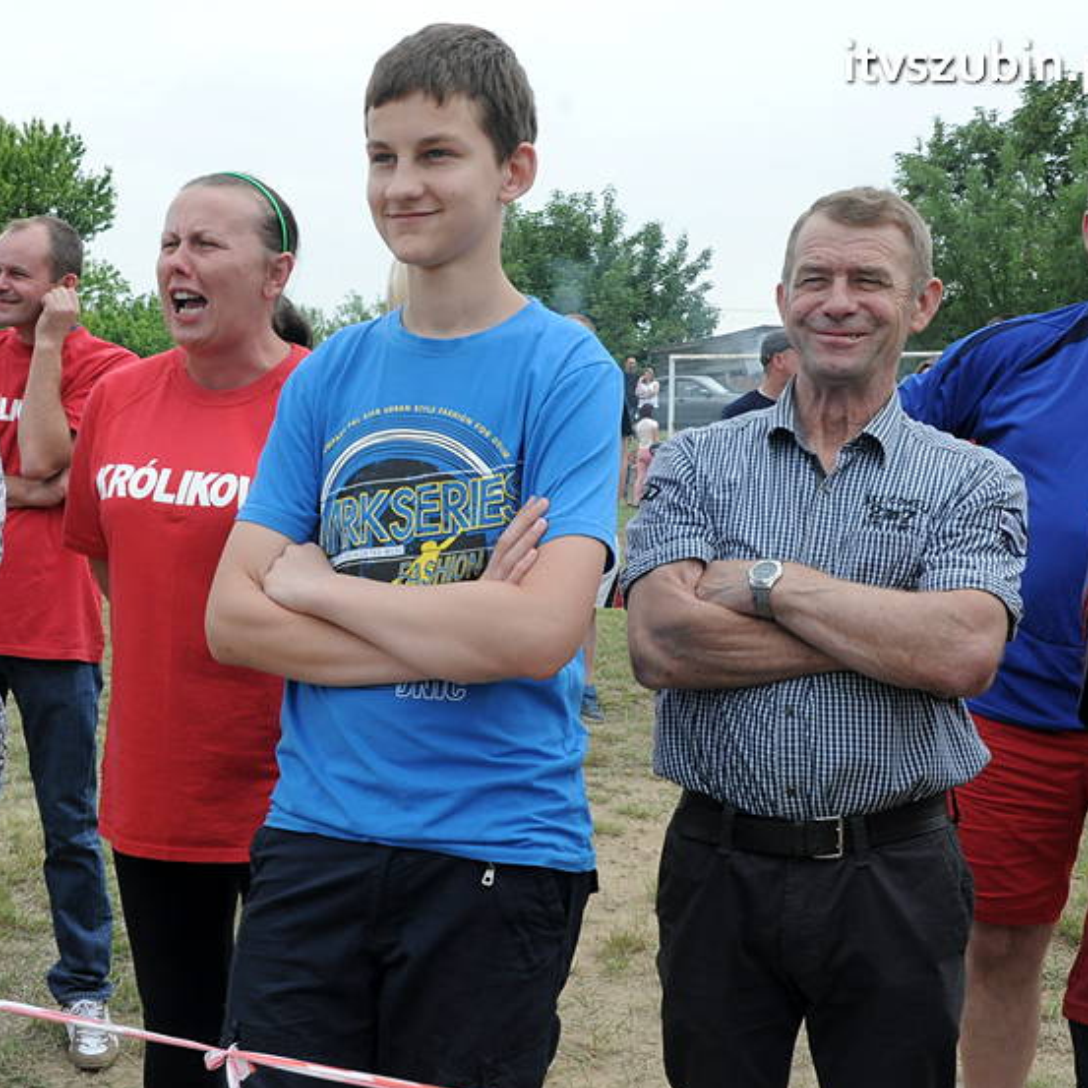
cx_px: 331
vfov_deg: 36.1
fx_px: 1671
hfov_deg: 35.6
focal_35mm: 47
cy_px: 552
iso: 800
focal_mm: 24
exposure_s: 1/500
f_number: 11
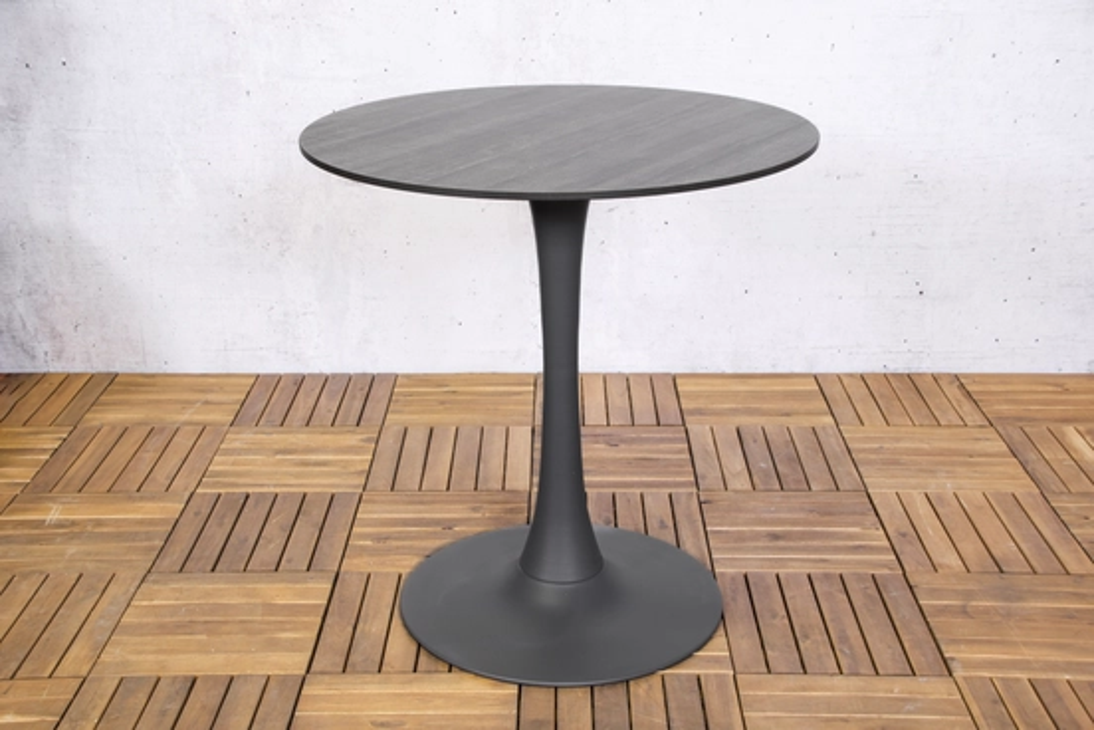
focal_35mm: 51
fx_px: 1550
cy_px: 365
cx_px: 547
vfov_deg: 26.5
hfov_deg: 38.9
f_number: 8
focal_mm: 34
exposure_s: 1/10
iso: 320
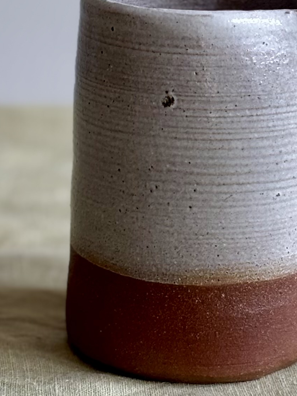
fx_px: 2139
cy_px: 128
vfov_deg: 10.6
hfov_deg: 7.9
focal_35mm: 187
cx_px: 226
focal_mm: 5.96
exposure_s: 1/161
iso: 32
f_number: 1.6
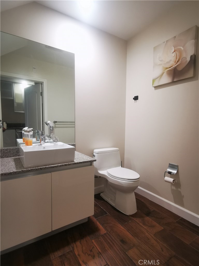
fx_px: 138
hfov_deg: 71.6
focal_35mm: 18
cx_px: 100
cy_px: 133
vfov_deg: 87.8
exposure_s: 1/30
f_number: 2.2
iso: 200
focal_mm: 2.35
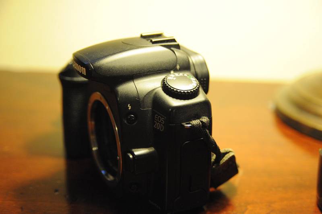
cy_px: 107
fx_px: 590
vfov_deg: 20.6
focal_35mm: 66
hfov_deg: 30.5
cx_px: 161
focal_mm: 66
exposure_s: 1/125
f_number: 4.5
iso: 5000
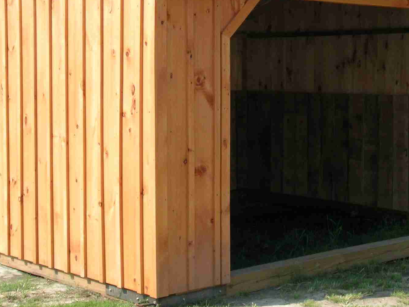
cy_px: 73
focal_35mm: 81
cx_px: 216
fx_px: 957
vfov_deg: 18.1
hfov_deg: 24.1
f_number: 6.4
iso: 50
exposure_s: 1/158
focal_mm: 8.7
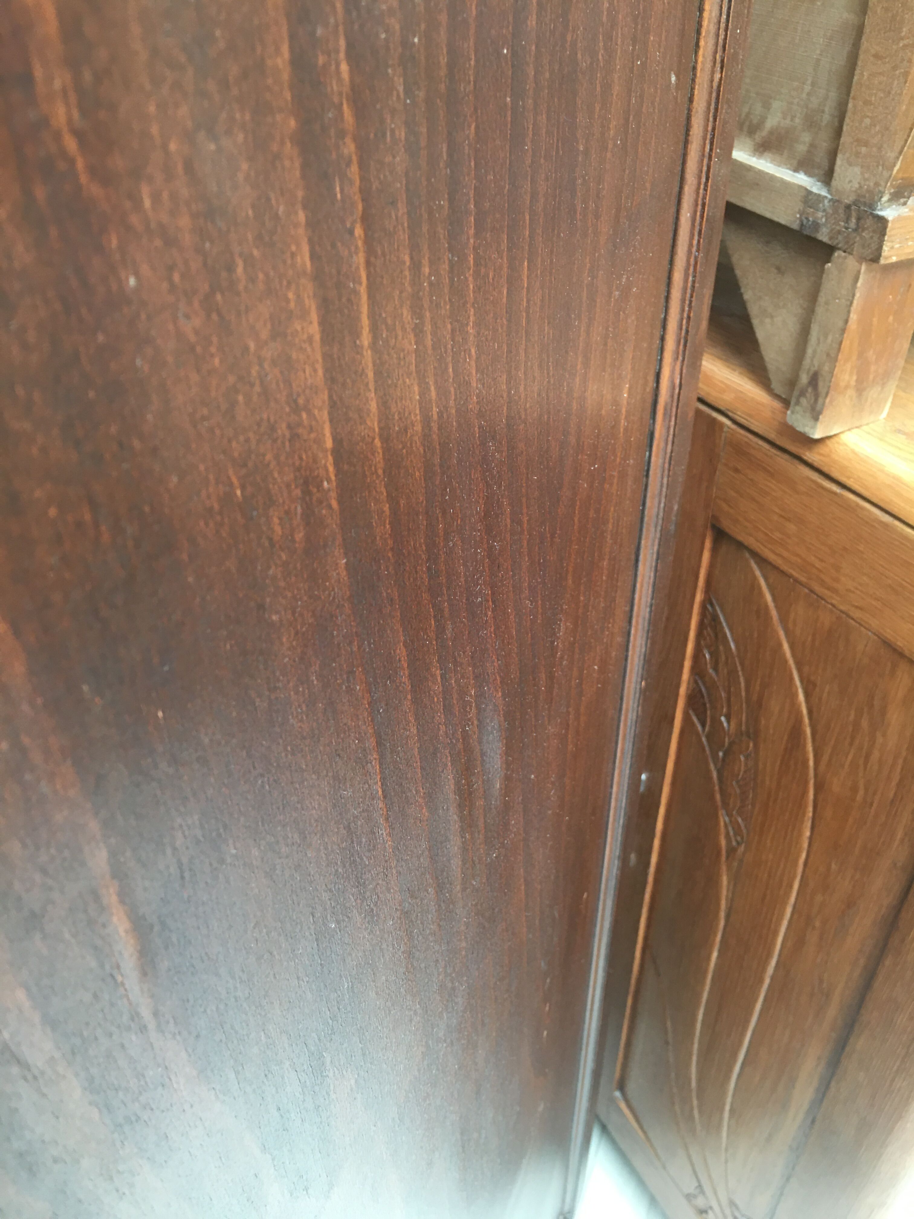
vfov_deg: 61.7
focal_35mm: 29
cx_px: 457
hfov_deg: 48.2
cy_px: 610
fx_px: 1021
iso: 40
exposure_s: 1/17
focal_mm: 4.15
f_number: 2.2
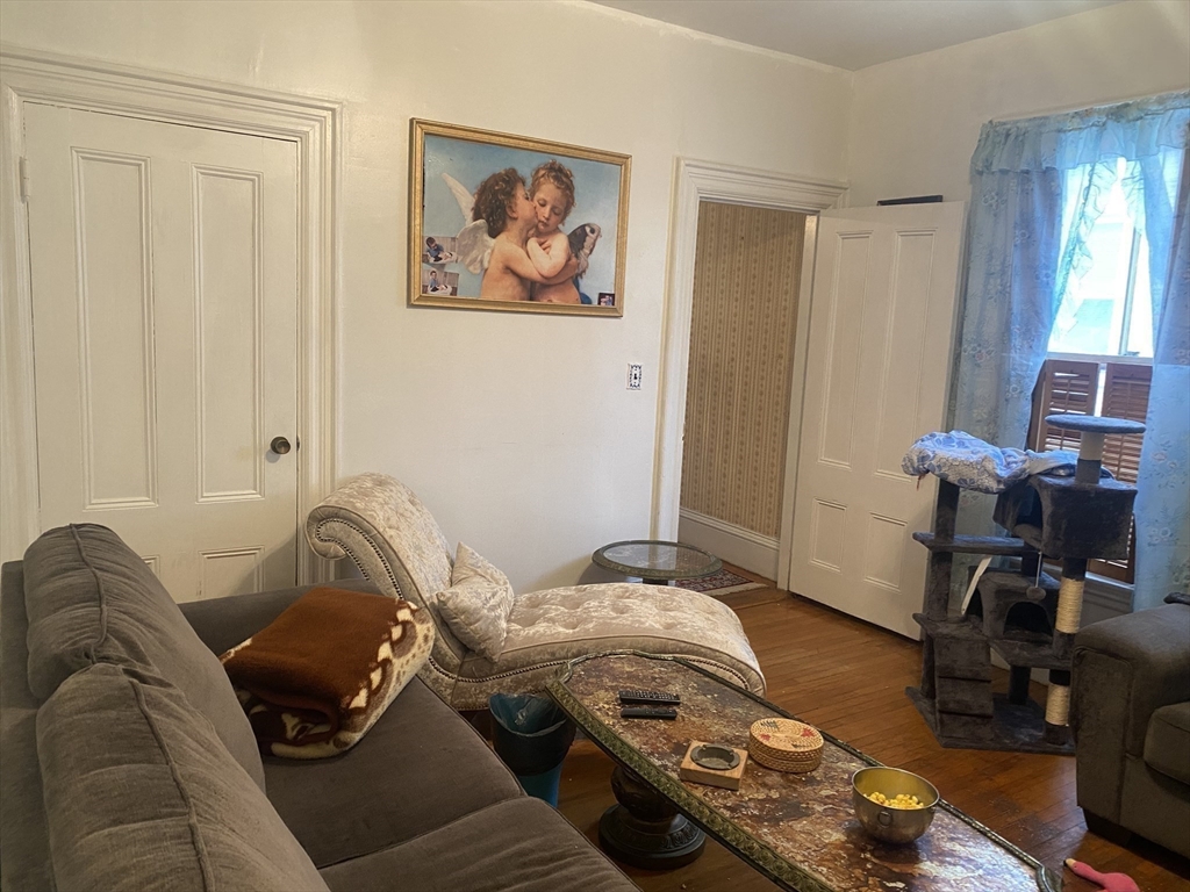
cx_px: 595
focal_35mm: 26
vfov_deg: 53.1
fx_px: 894
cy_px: 446
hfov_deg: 67.3
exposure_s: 1/60
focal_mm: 4.25
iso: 250
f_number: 1.8
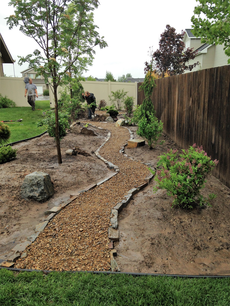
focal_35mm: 33
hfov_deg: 42.9
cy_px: 153
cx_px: 115
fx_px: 292
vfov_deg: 55.4
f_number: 2.4
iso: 50
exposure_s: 1/417
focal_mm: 4.12
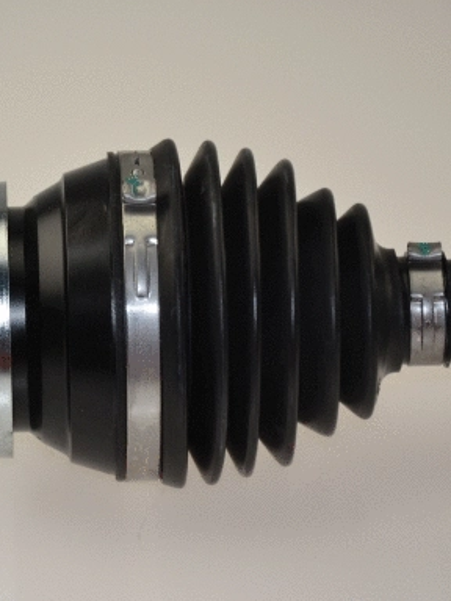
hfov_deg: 7.8
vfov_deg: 10.4
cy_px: 304
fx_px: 3314
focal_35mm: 191
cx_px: 29
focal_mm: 85
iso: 100
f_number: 5.6
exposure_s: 1/125
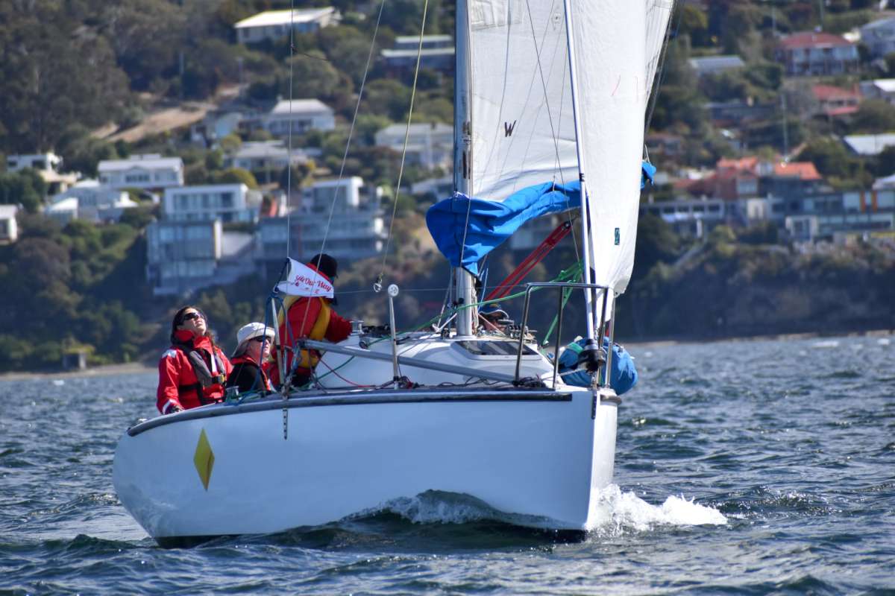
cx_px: 448
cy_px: 298
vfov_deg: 3.1
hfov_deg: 4.6
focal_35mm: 450
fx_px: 11187
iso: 400
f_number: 7.1
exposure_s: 1/2000
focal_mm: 300
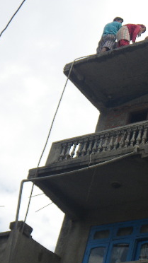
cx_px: 161
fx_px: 733
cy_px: 136
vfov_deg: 20.4
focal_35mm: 105
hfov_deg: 11.4
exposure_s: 1/250
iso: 50
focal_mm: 7.5
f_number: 4.2
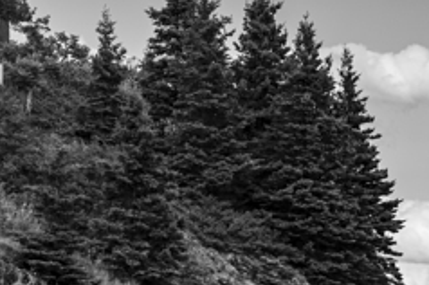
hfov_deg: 6.8
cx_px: -99
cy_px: -6
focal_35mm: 303
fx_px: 3606
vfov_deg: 4.5
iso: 400
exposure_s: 1/500
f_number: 8
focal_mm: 120
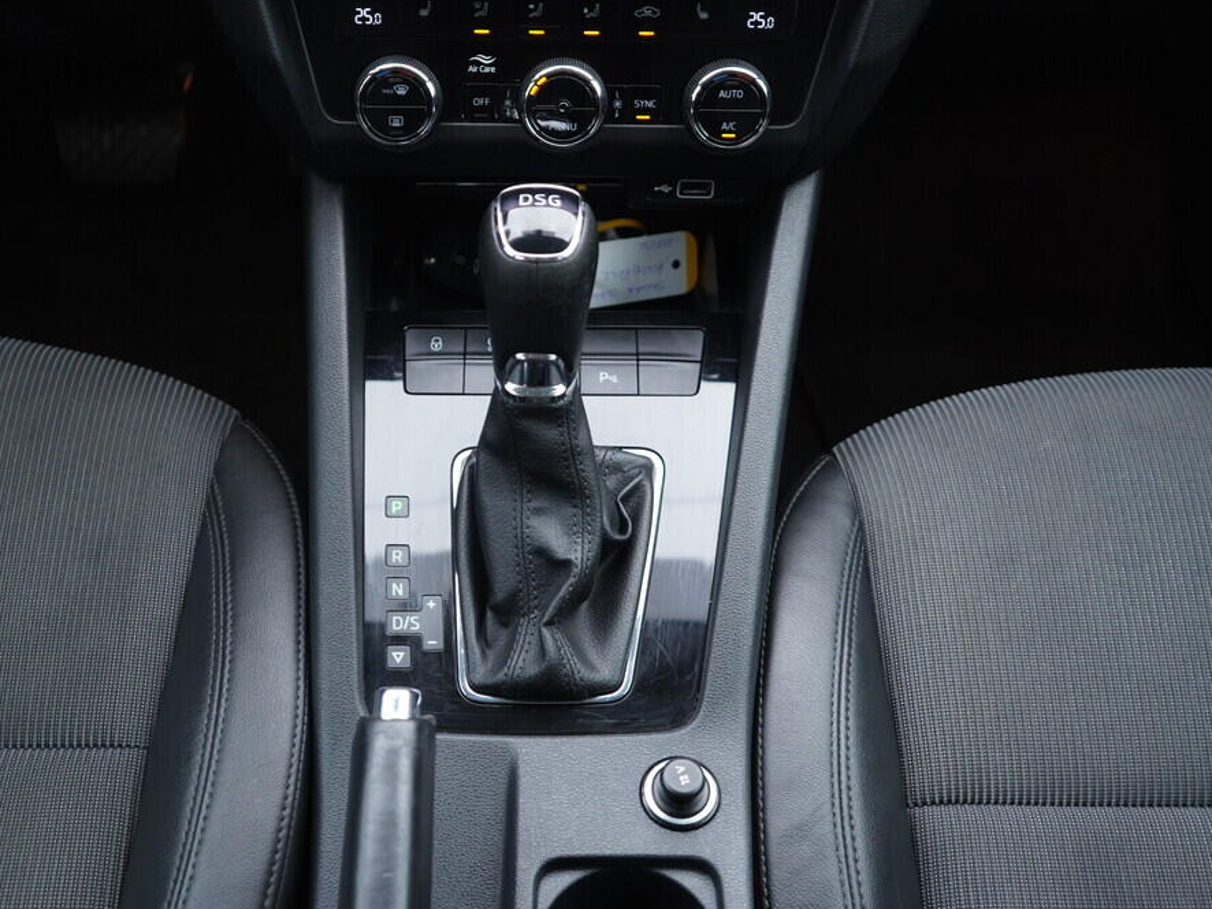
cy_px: 457
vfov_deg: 36.0
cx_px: 525
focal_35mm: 40
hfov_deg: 46.7
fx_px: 1401
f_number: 2.8
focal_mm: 24
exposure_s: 1/40
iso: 320
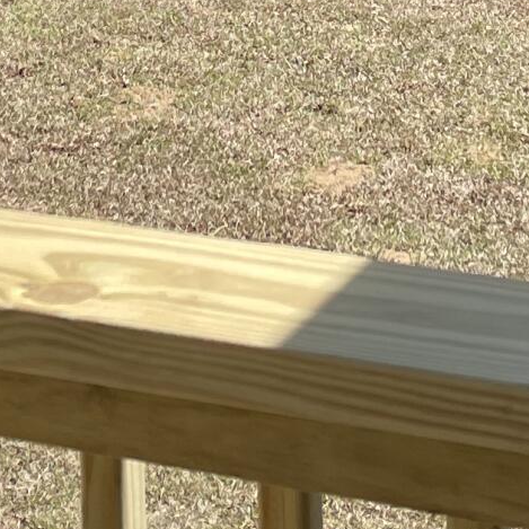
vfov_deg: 10.6
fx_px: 2542
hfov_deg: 11.9
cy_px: -640
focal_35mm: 147
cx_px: 224
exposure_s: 1/1276
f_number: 1.6
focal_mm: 4.2
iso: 32
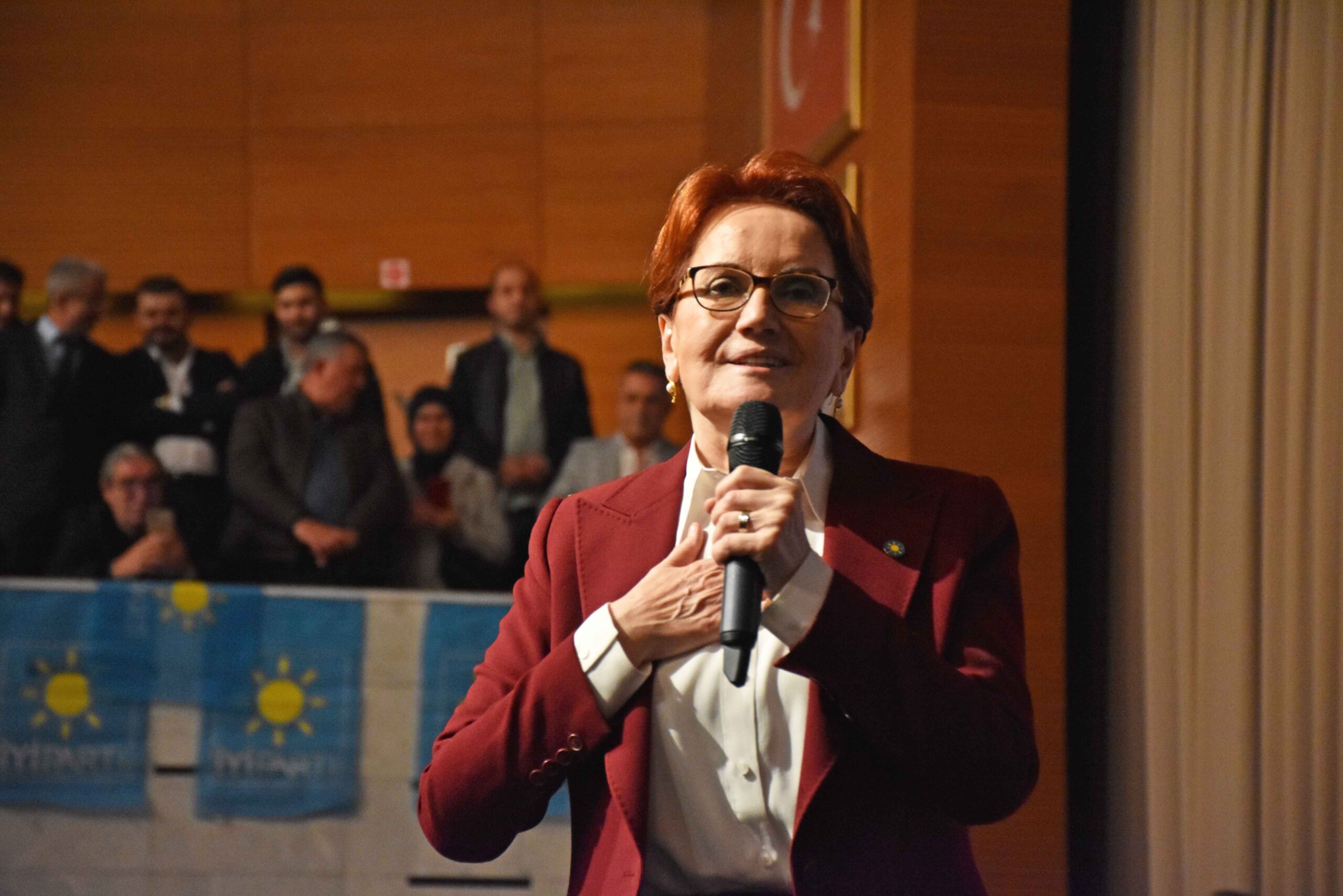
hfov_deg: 13.7
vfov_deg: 9.1
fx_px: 5596
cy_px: 448
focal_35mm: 150
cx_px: 672
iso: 2500
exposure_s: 1/100
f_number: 5.6
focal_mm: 100
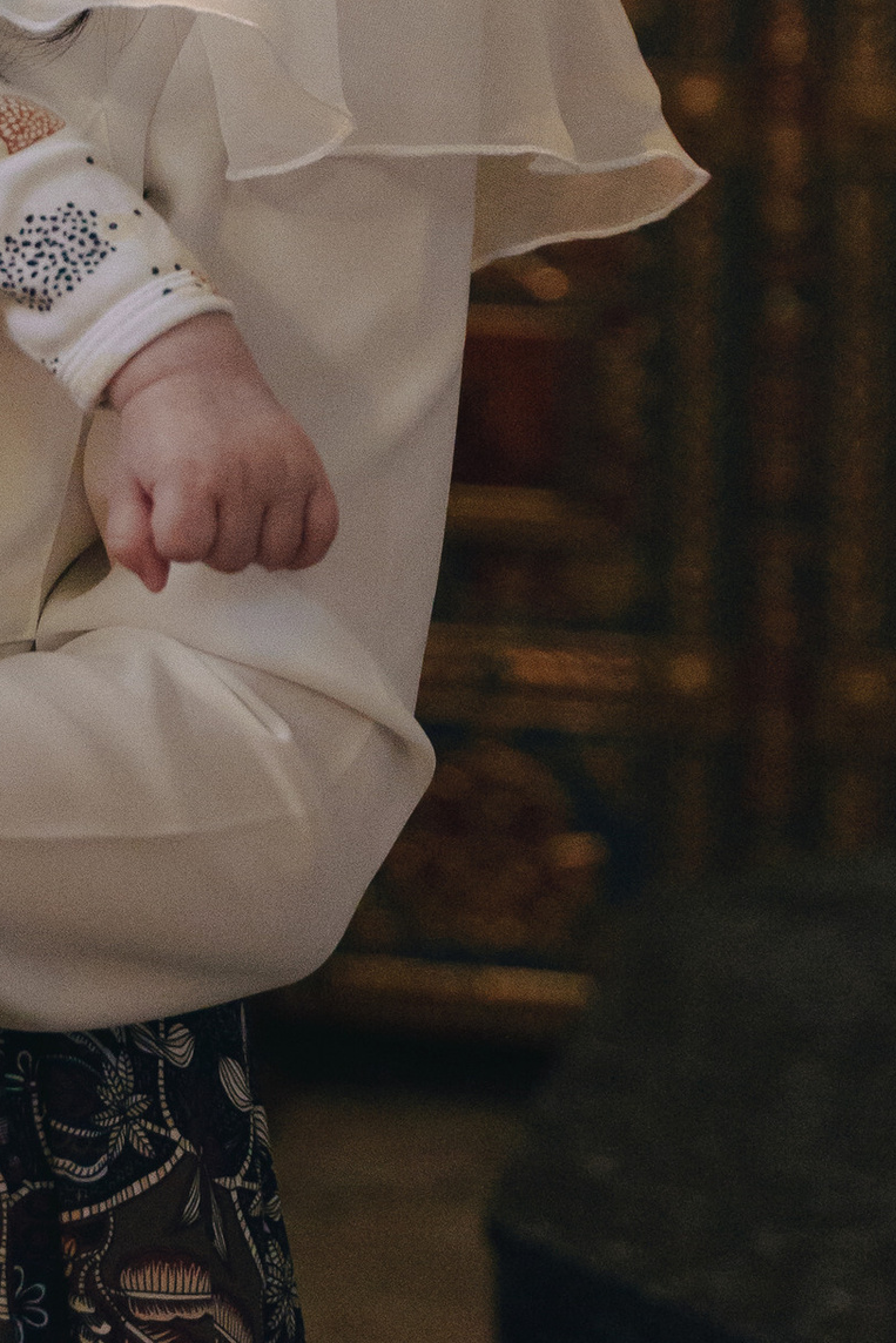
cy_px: -19
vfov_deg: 14.3
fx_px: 5262
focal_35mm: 141
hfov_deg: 9.4
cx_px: -539
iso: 4000
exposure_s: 1/320
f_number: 2.8
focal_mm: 42
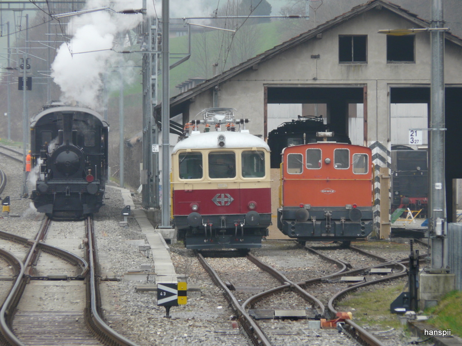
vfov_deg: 4.3
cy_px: 173
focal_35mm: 343
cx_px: 231
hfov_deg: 5.8
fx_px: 4578
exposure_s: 1/125
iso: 100
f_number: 4
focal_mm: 56.4
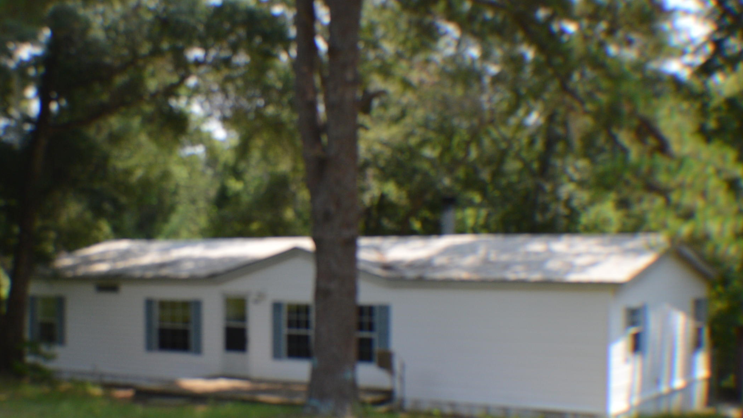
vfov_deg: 18.6
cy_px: 253
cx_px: 259
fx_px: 1276
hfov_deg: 32.3
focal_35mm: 65
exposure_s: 1/800
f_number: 4.5
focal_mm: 29
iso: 400
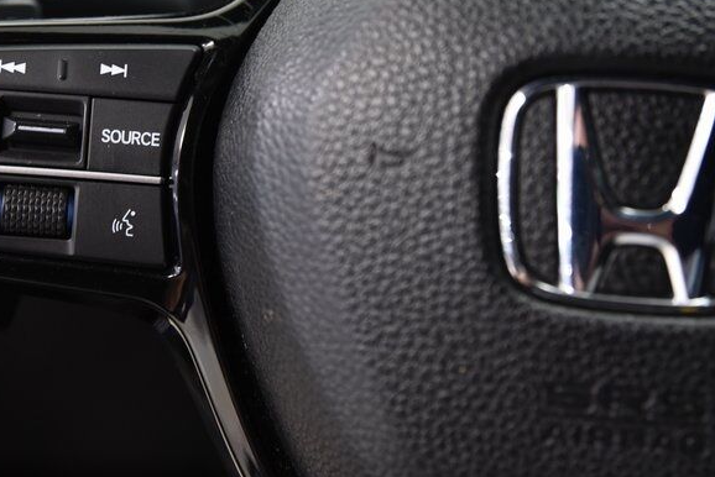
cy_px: 111
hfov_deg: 23.8
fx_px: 1689
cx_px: 241
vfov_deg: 16.0
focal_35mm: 85
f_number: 4
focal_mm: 48
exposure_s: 1/20
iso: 1600
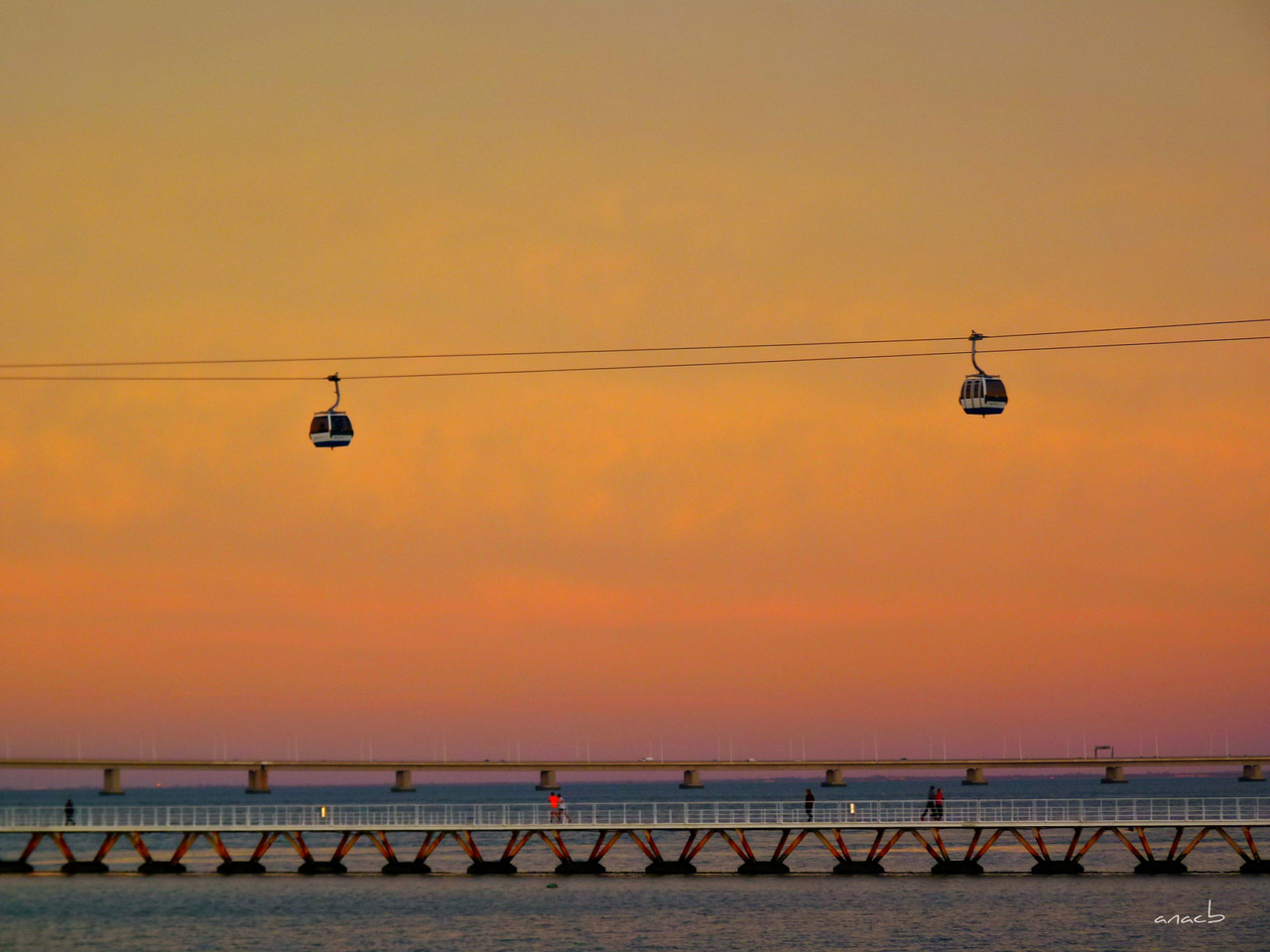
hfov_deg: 12.4
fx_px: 5833
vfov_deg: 9.3
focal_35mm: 159
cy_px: 476
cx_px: 635
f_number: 3.7
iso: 80
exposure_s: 1/80
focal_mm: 28.3
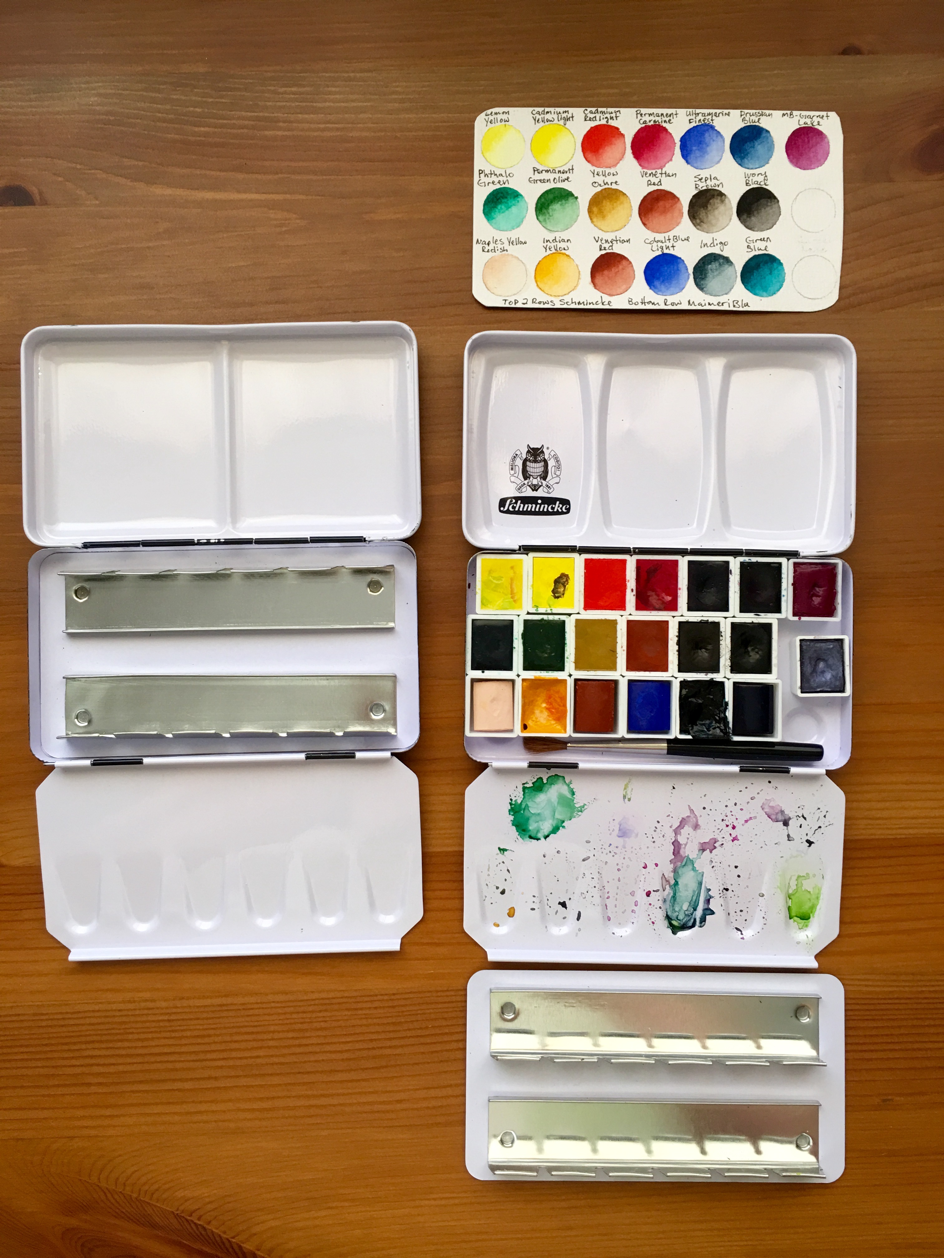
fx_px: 1054
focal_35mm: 29
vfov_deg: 61.7
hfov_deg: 48.2
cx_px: 472
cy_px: 629
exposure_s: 1/15
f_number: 2.2
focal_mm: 4.15
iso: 32
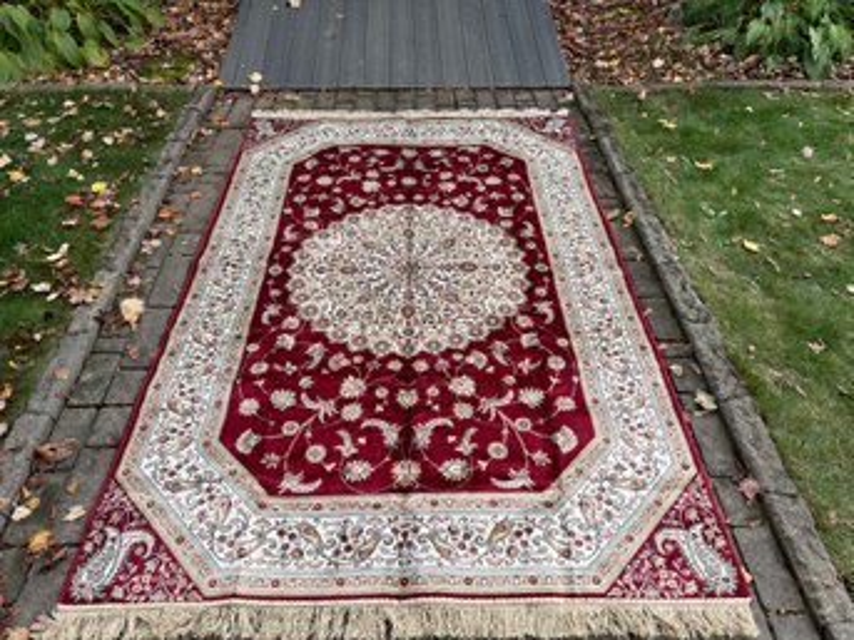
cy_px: 320
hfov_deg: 71.6
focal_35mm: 24
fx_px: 592
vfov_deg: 56.8
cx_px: 427
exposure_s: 1/611
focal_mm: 6.86
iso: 80
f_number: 1.78
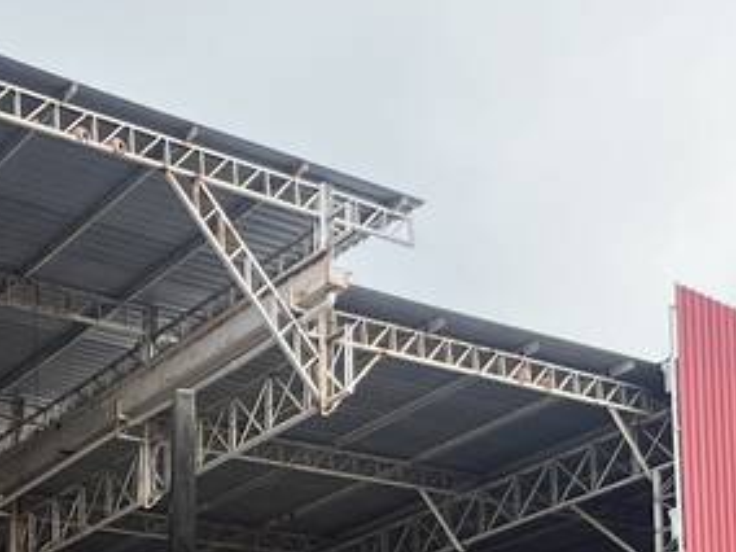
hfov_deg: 28.3
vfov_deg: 19.4
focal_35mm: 66
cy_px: 834
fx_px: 1403
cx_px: 83
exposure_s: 1/337
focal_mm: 1.57
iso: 32
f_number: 1.8
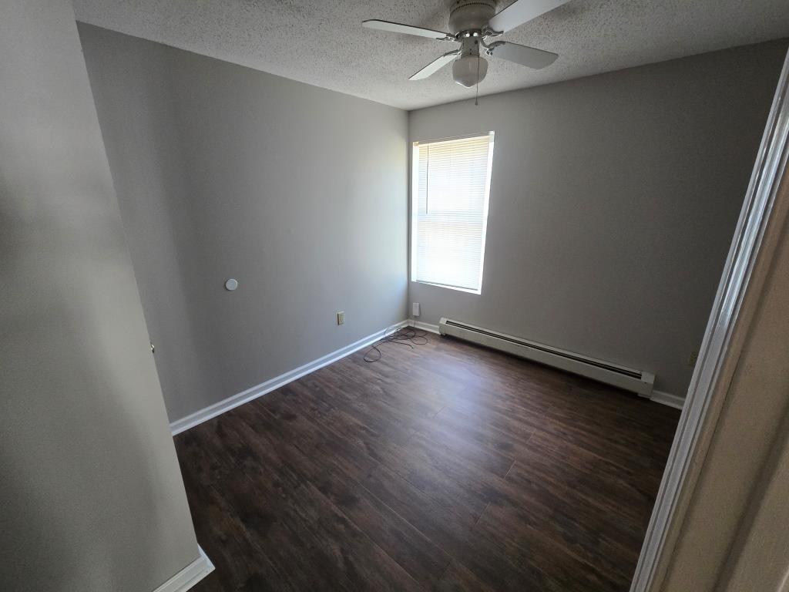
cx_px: 394
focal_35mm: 13
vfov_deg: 89.9
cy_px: 296
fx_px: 296
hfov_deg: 106.2
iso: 400
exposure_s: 1/60
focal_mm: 2.2
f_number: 2.2
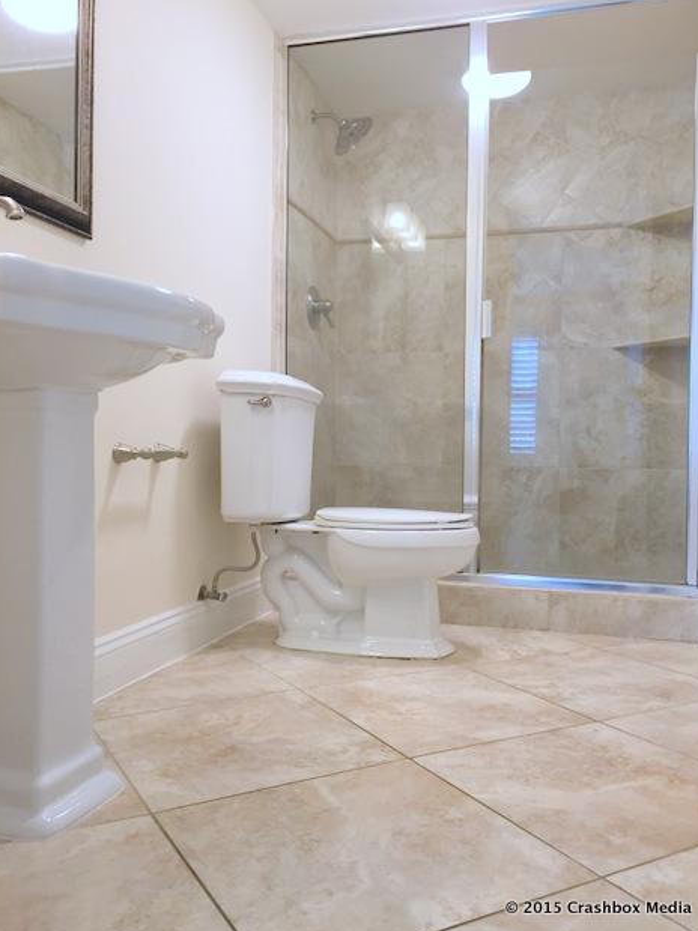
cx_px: 355
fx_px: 807
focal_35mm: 30
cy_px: 456
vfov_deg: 60.0
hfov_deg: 46.8
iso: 50
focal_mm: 4.15
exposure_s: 1/30
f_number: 2.2
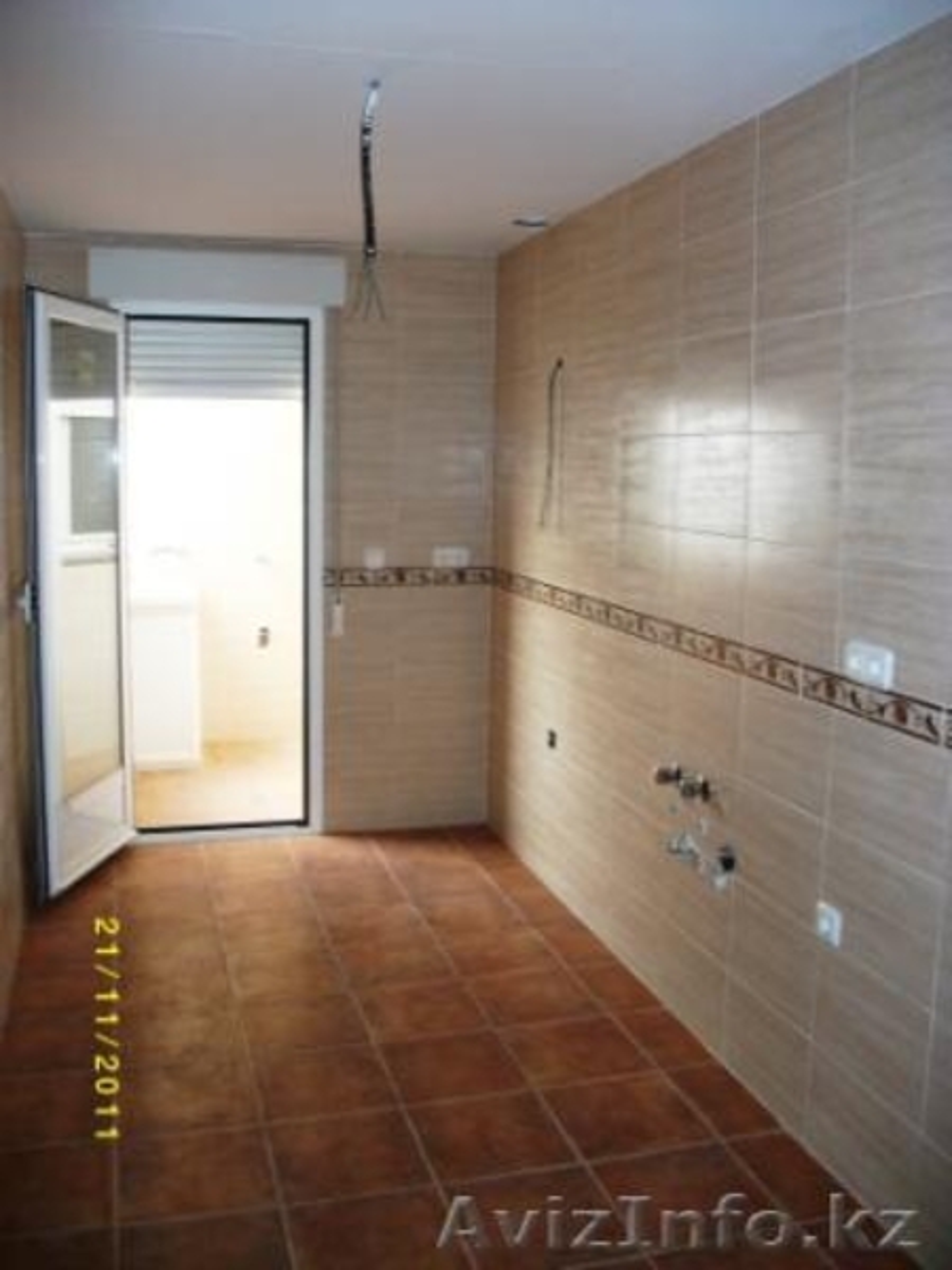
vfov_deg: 58.4
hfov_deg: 45.4
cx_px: 476
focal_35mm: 31
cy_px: 635
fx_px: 1137
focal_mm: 5.7
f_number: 2.9
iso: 141
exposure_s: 1/40
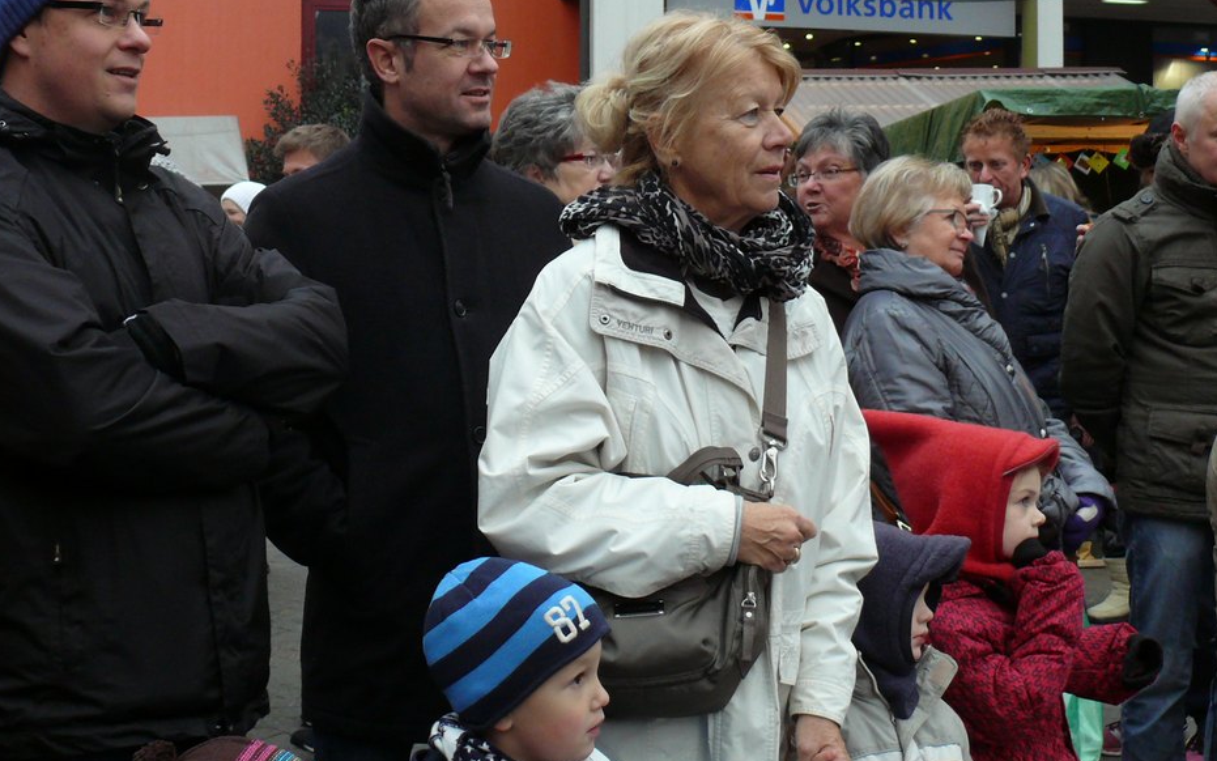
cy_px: 371
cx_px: 427
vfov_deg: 25.3
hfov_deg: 39.2
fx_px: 1692
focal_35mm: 51
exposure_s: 1/125
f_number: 2.8
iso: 200
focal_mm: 7.4
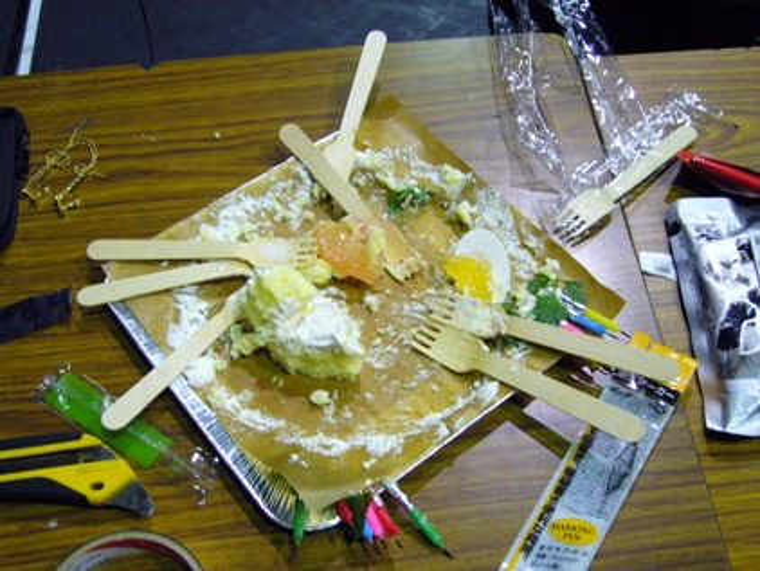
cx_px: 380
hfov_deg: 42.1
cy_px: 286
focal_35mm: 45
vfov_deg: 32.2
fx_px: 989
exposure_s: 1/10
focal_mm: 7.5
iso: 200
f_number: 3.2
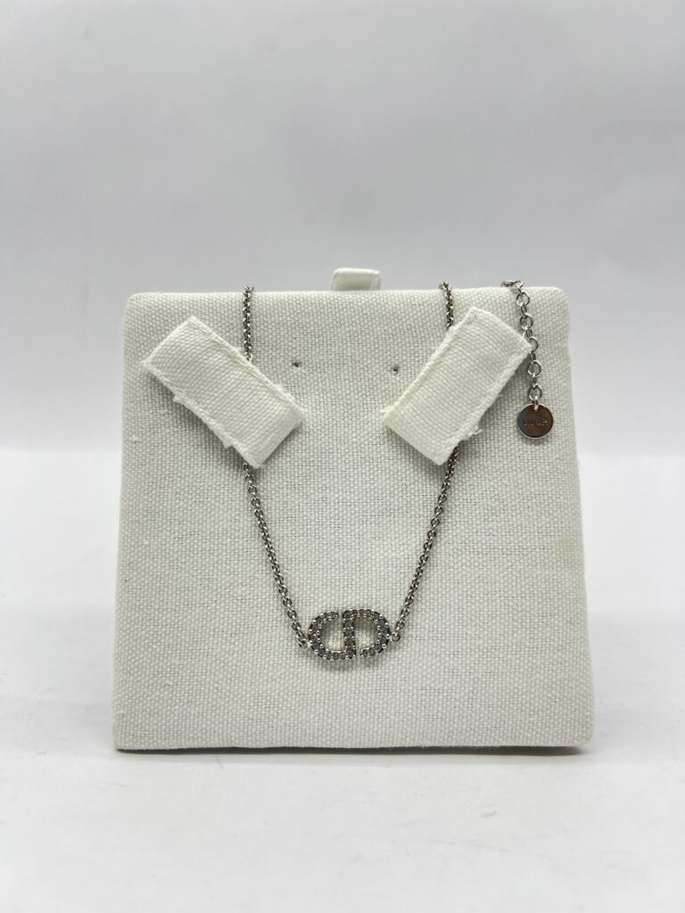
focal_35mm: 26
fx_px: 686
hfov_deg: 53.1
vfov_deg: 67.3
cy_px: 456
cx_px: 342
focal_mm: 5.7
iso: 50
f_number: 1.5
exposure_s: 1/179
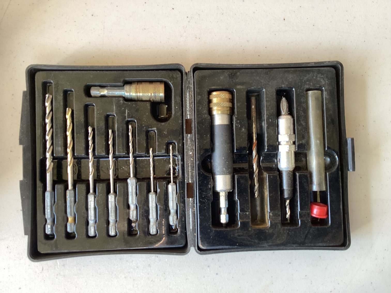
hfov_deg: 58.3
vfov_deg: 45.4
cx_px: 196
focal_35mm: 31
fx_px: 350
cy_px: 146
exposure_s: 1/50
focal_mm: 3.3
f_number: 2.4
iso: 50
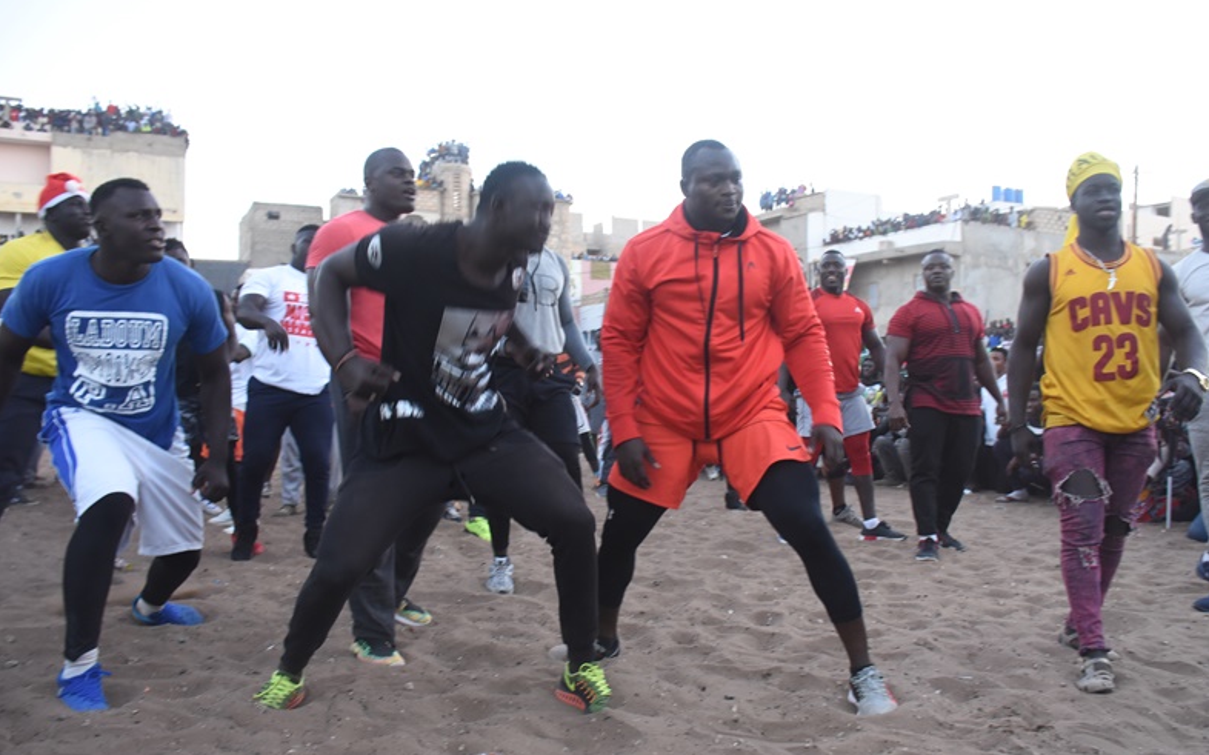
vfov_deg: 44.5
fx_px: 922
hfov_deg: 66.5
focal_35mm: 28
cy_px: 399
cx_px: 612
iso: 1000
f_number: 4.5
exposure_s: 1/100
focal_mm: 18
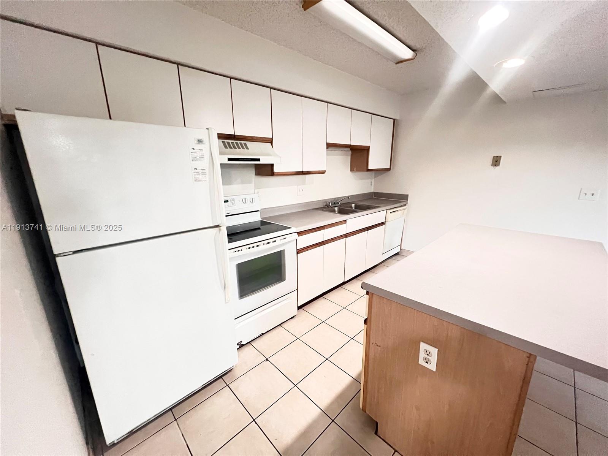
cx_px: 304
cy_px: 228
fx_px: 228
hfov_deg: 106.2
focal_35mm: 13
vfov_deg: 89.9
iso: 1000
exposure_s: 1/30
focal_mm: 1.57
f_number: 1.8
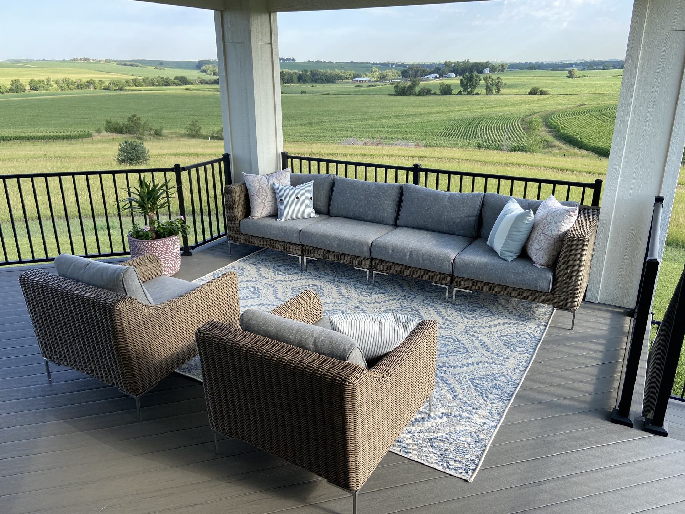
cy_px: 257
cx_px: 345
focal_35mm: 27
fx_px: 534
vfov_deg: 51.3
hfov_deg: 65.3
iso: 32
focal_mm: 4.25
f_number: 1.8
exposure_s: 1/531
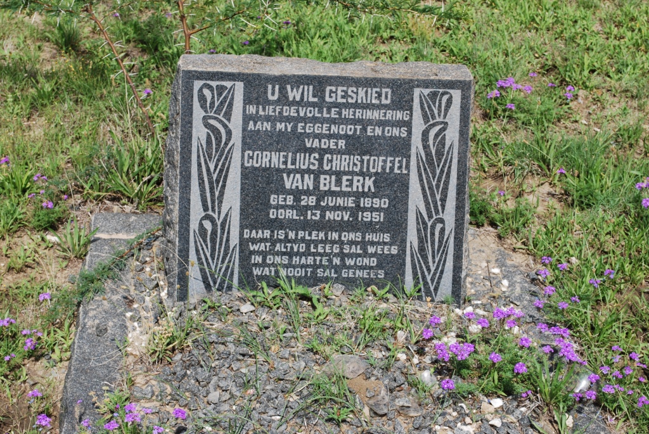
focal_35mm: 68
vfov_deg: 20.2
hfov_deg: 29.8
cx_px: 324
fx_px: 1218
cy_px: 217
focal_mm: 45
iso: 100
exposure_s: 1/250
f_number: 8
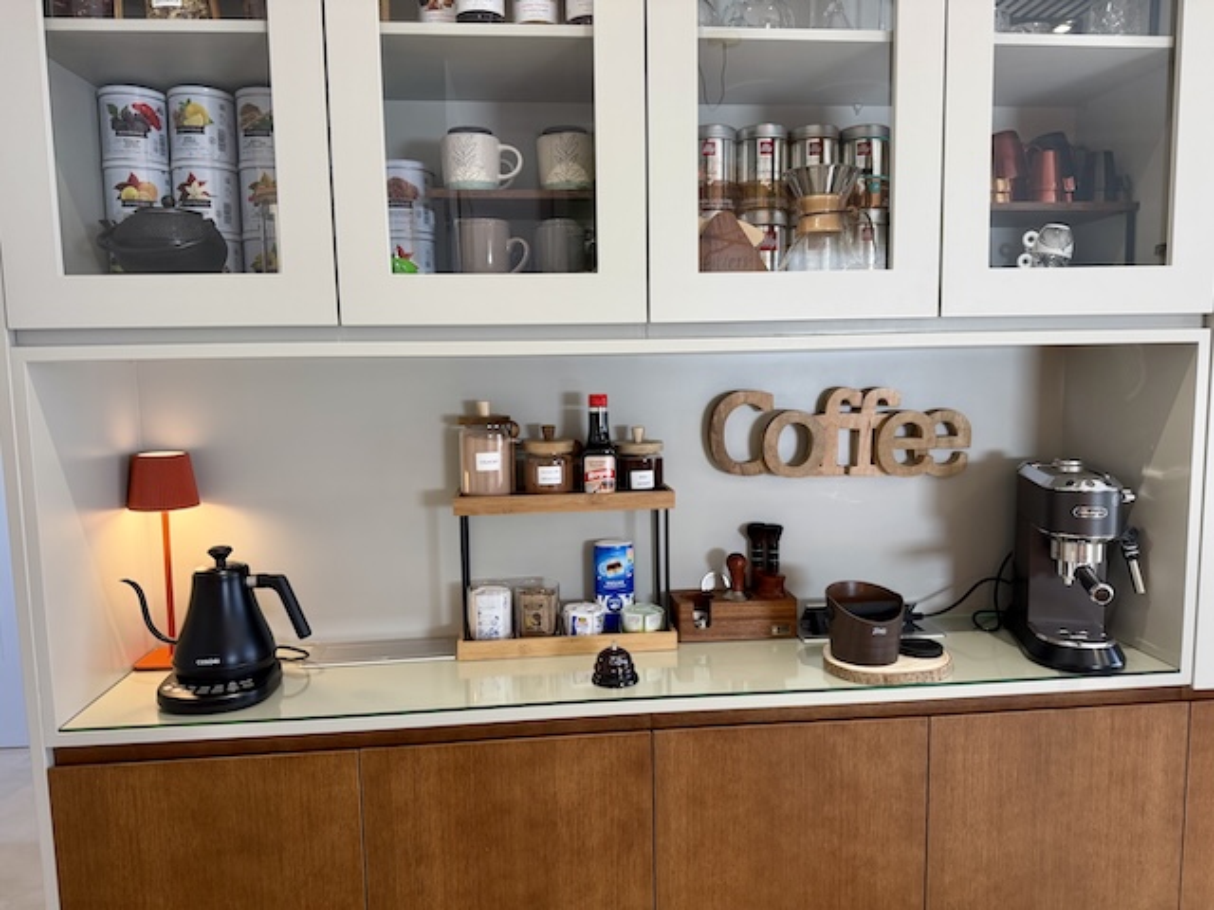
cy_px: 455
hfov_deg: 71.6
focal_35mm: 24
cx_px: 607
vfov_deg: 56.8
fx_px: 842
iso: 160
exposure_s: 1/100
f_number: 1.78
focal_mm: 6.76
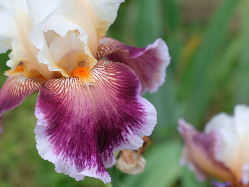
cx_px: 81
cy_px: 79
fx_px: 683
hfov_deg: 20.6
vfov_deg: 15.6
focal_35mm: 95
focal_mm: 41.3
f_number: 4.5
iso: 250
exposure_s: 1/400
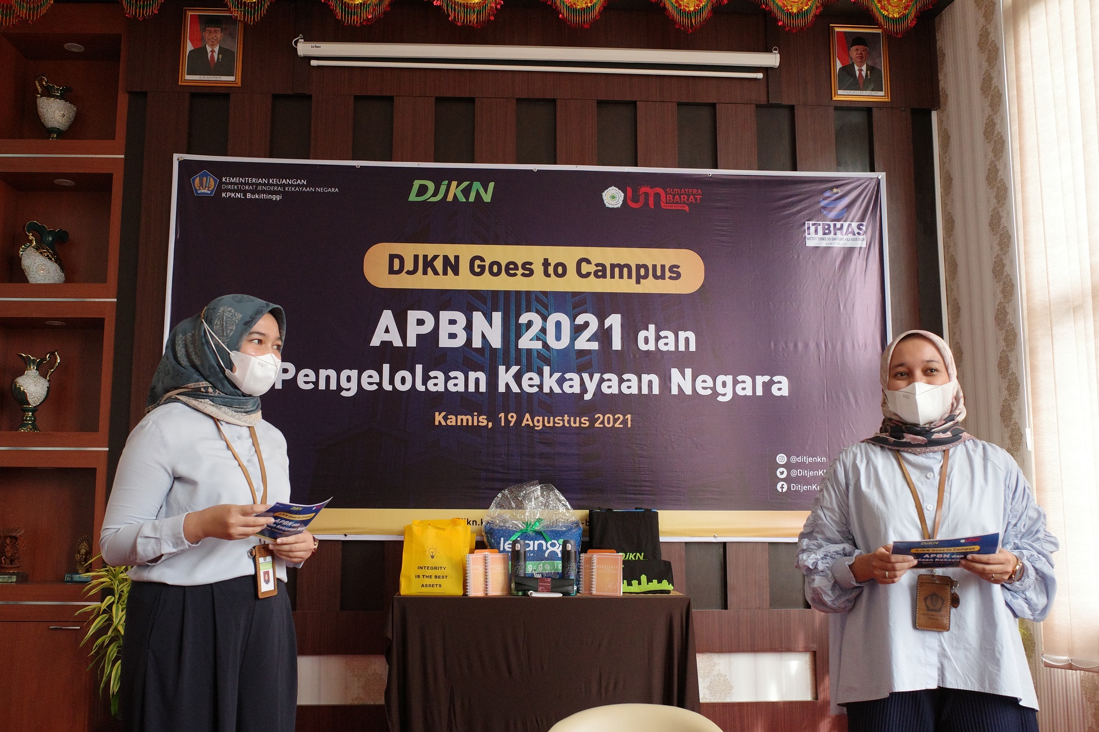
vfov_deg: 37.8
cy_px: 366
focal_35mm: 35
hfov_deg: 54.4
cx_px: 550
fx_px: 1068
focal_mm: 18.3
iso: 1600
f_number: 4
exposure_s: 1/80
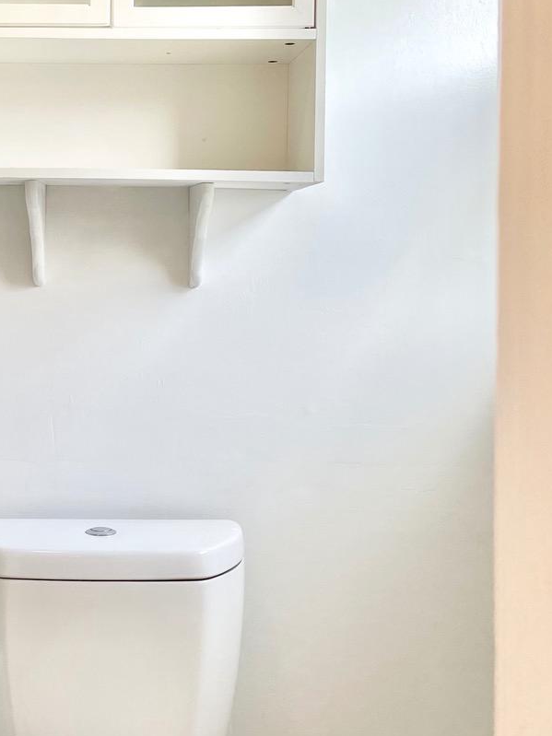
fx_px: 1063
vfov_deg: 37.9
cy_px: 270
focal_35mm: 50
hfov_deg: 28.1
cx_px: 69
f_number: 1.6
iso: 32
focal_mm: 4.2
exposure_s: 1/155
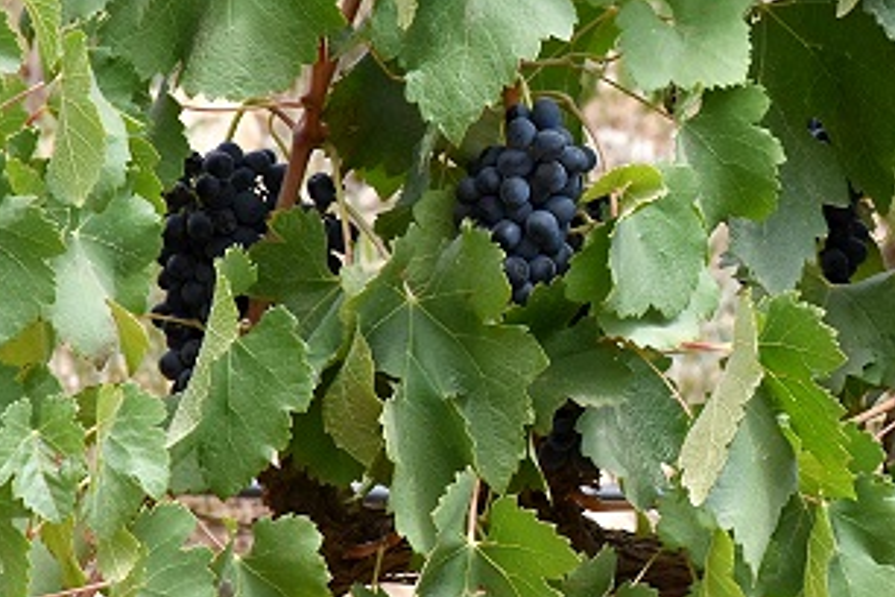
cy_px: 313
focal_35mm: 412
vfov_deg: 3.3
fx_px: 10242
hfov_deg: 5.0
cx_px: 793
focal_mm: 140
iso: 400
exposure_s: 1/400
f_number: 13
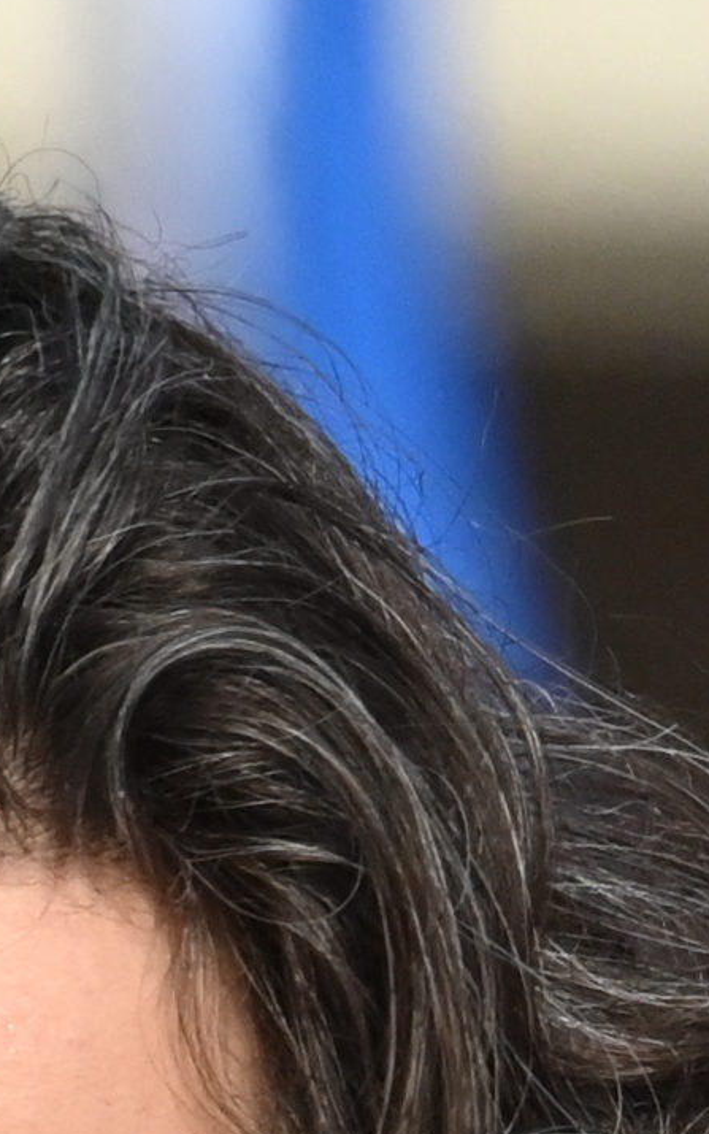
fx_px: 79902
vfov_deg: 0.8
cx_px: 105
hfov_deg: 0.5
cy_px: 1848
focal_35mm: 2585
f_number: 9
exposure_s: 1/2000
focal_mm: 300
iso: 1250
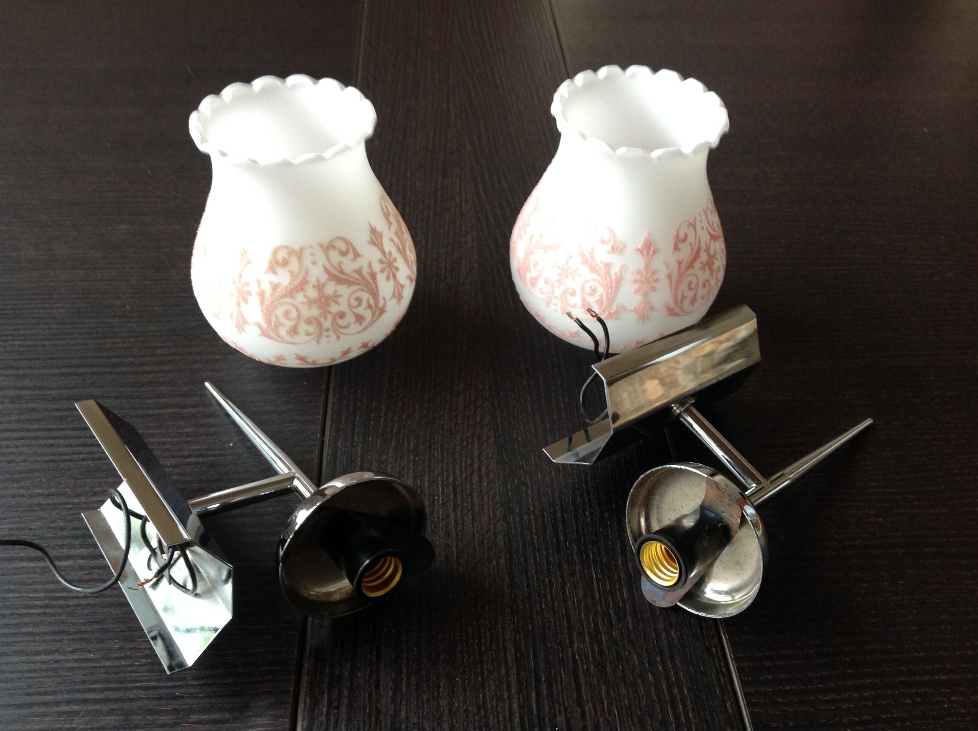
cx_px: 489
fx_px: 987
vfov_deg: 40.6
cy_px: 366
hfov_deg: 52.7
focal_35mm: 35
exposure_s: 1/15
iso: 125
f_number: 2.4
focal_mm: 4.28
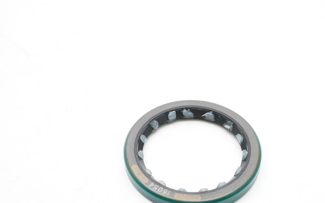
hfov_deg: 29.8
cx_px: 188
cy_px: 155
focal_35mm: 69
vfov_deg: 18.8
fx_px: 609
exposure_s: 1/60
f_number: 11
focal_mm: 31
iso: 1000
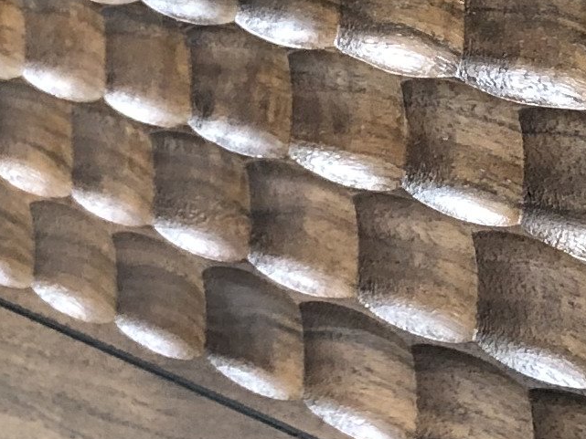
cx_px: 479
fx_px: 2980
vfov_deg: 8.4
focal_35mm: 176
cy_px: -89
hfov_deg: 11.2
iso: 25
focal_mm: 4
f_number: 1.8
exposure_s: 1/30
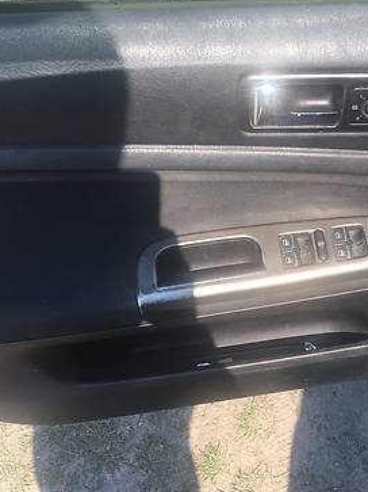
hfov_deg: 29.7
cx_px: 279
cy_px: 324
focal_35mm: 48
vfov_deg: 39.3
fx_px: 681
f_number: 2.2
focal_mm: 4.2
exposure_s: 1/487
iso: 25
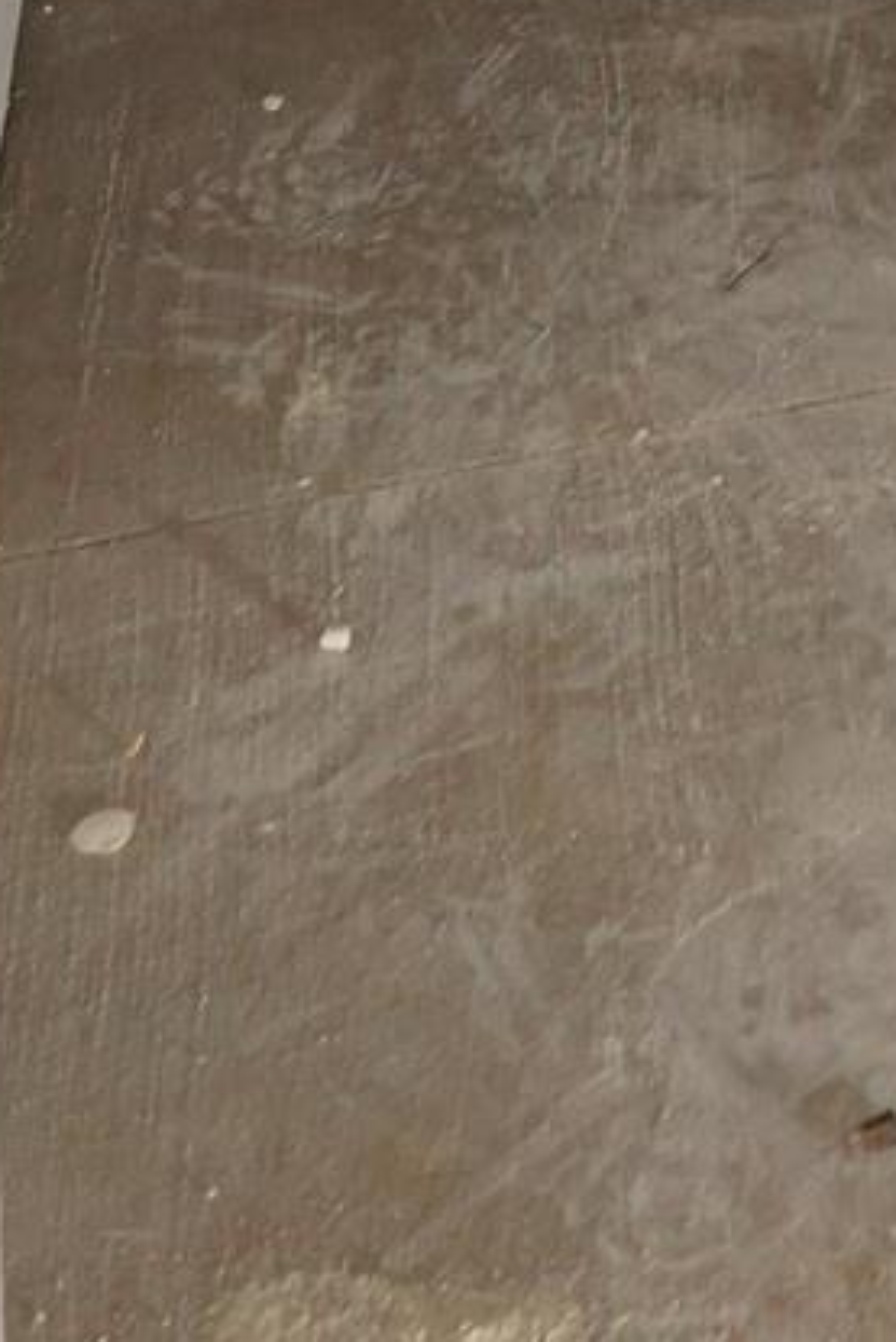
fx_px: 4140
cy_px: -1804
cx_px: 1870
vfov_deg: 13.7
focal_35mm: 111
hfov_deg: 11.1
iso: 1600
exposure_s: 1/160
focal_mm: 20
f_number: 4
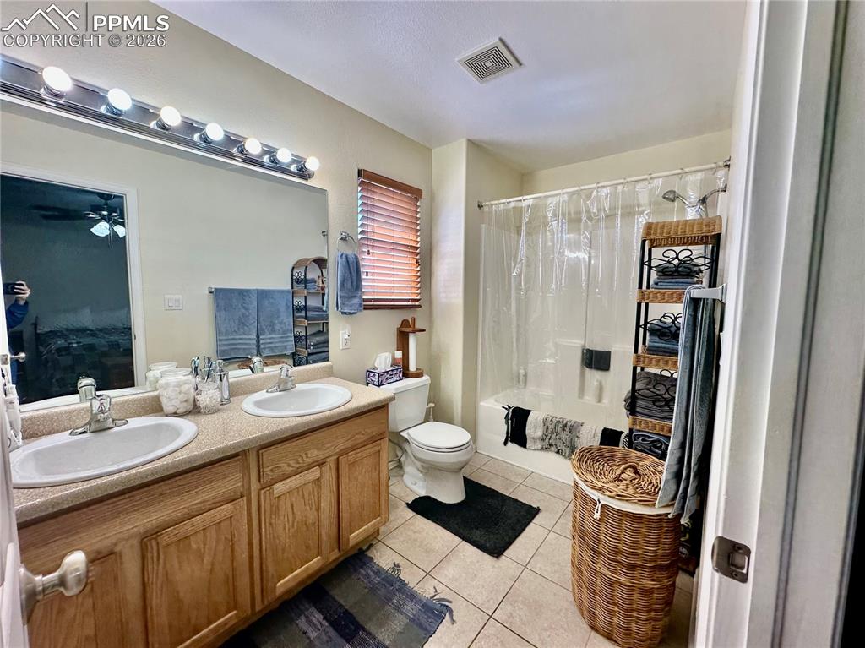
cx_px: 432
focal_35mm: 14
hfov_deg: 102.1
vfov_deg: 85.6
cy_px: 324
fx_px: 350
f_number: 2.2
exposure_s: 1/120
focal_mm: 2.22
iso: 80
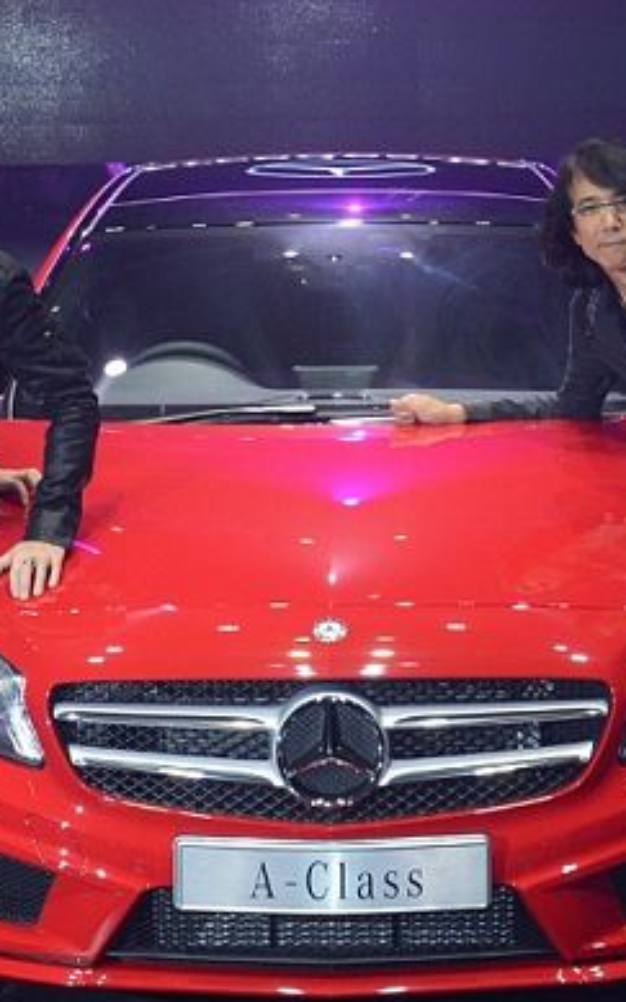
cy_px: 202
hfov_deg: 11.6
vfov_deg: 18.3
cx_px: 312
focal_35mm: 113
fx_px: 3086
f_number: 5.6
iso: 1600
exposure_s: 1/125
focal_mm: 36
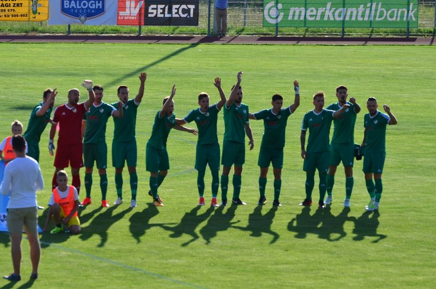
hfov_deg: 7.3
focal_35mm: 282
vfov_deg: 4.9
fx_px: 3403
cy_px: 143
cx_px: 201
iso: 400
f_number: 5
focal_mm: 165
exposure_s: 1/1600
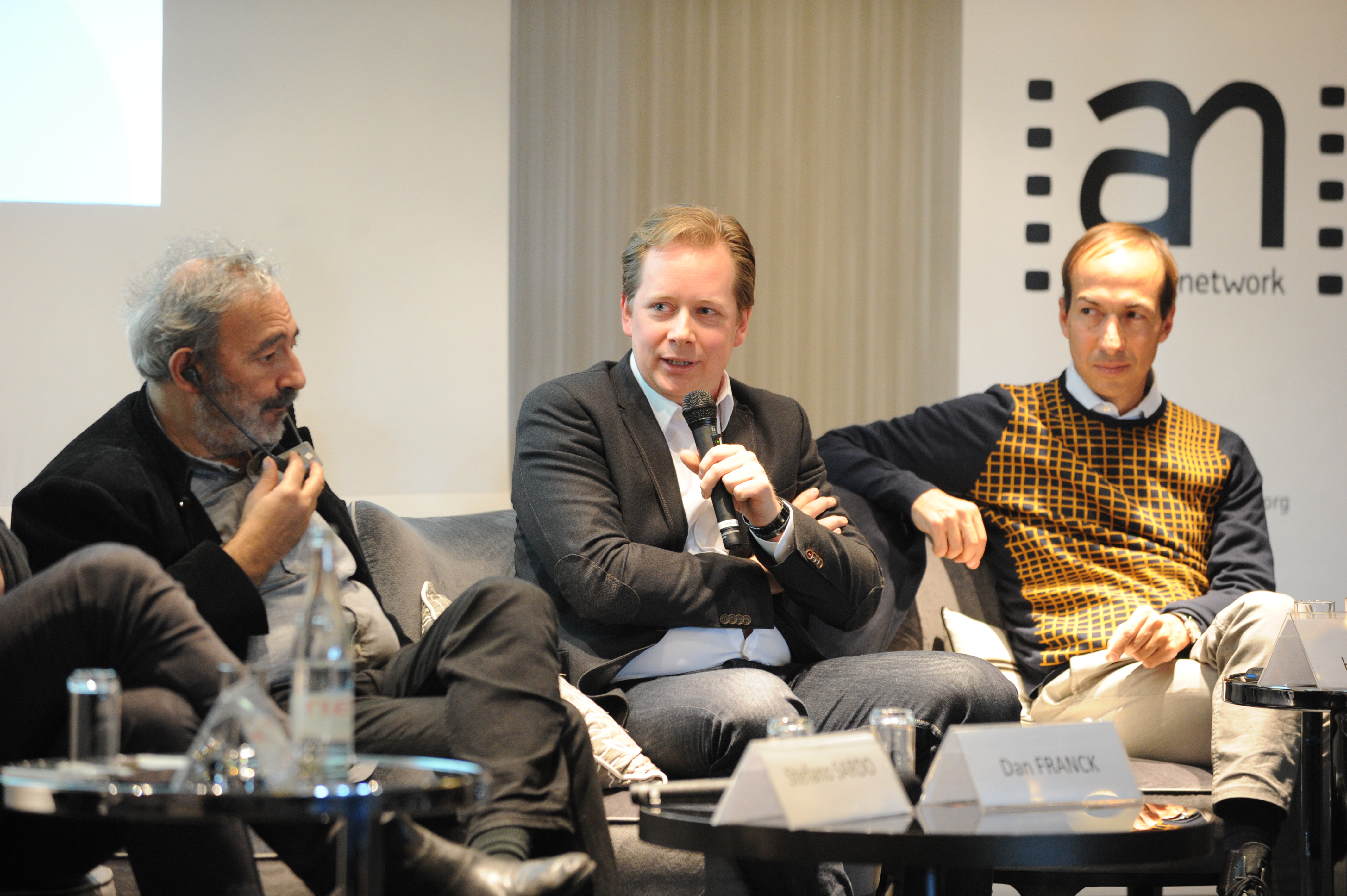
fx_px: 7478
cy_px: 448
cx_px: 674
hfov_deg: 10.3
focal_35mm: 200
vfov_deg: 6.9
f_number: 4
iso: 4000
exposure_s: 1/160
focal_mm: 200
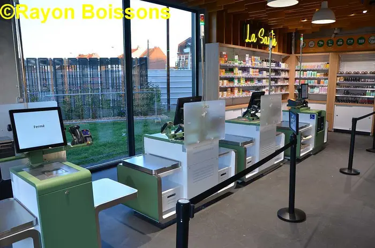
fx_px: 281
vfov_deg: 47.8
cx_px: 188
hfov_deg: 67.5
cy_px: 124
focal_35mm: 27
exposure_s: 1/80
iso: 320
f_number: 4.5
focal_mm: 18
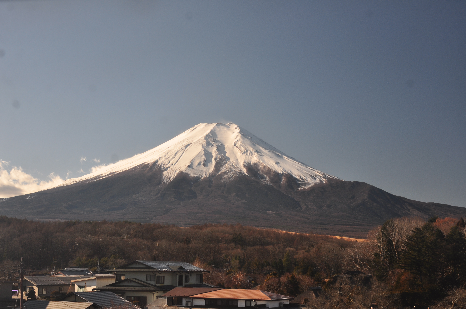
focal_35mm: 54
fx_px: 698
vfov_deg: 25.0
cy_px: 154
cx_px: 233
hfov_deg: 36.9
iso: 200
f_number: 7.1
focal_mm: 36
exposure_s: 1/200
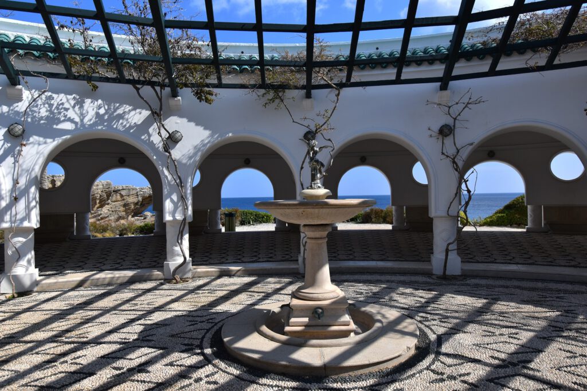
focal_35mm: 22
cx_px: 294
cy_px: 196
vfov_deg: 56.1
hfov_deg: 77.3
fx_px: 367
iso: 200
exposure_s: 1/400
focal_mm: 15
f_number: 10
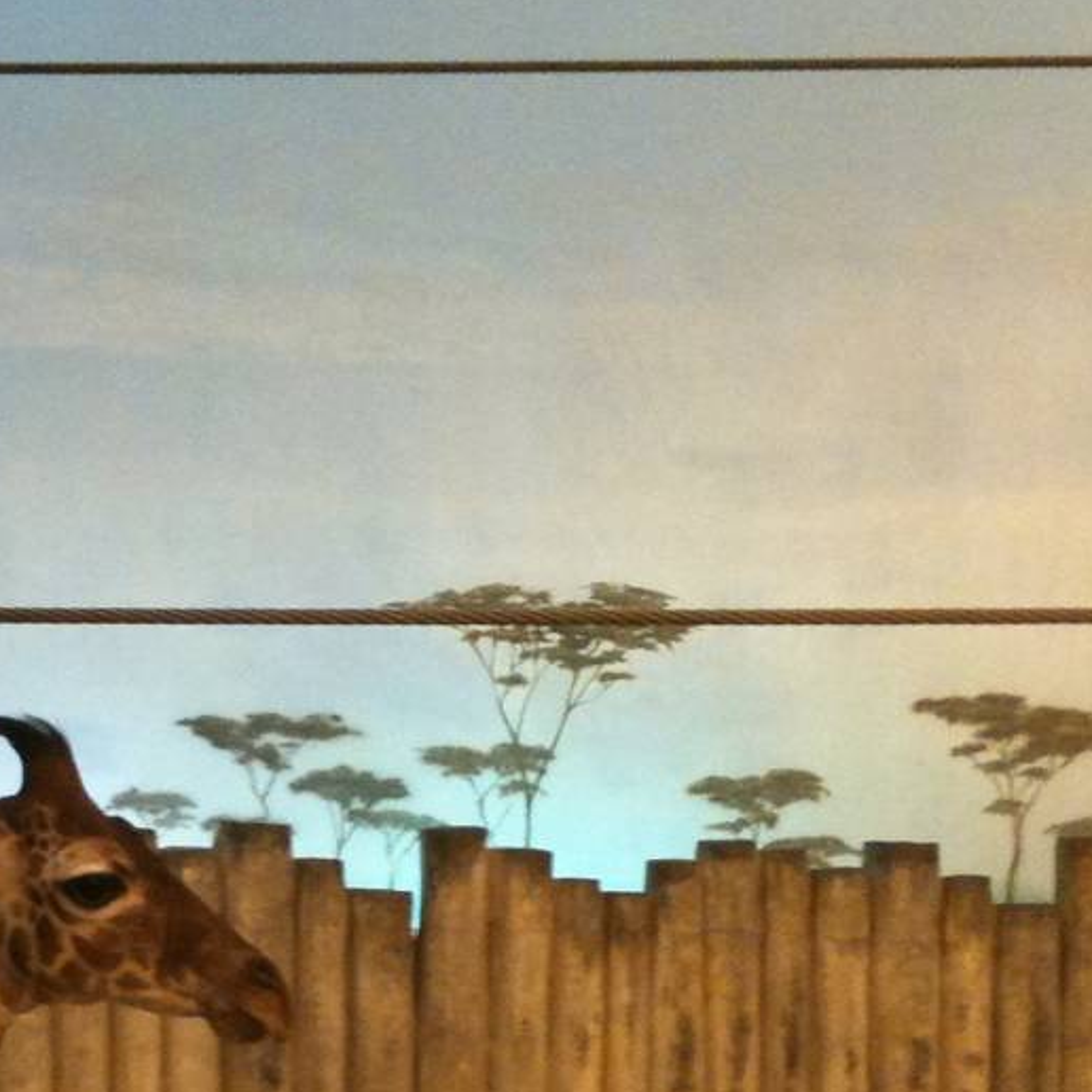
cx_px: 218
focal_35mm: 96
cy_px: 1223
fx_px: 3426
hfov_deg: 18.0
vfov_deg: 17.5
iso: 160
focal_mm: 3.85
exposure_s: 1/17
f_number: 2.8
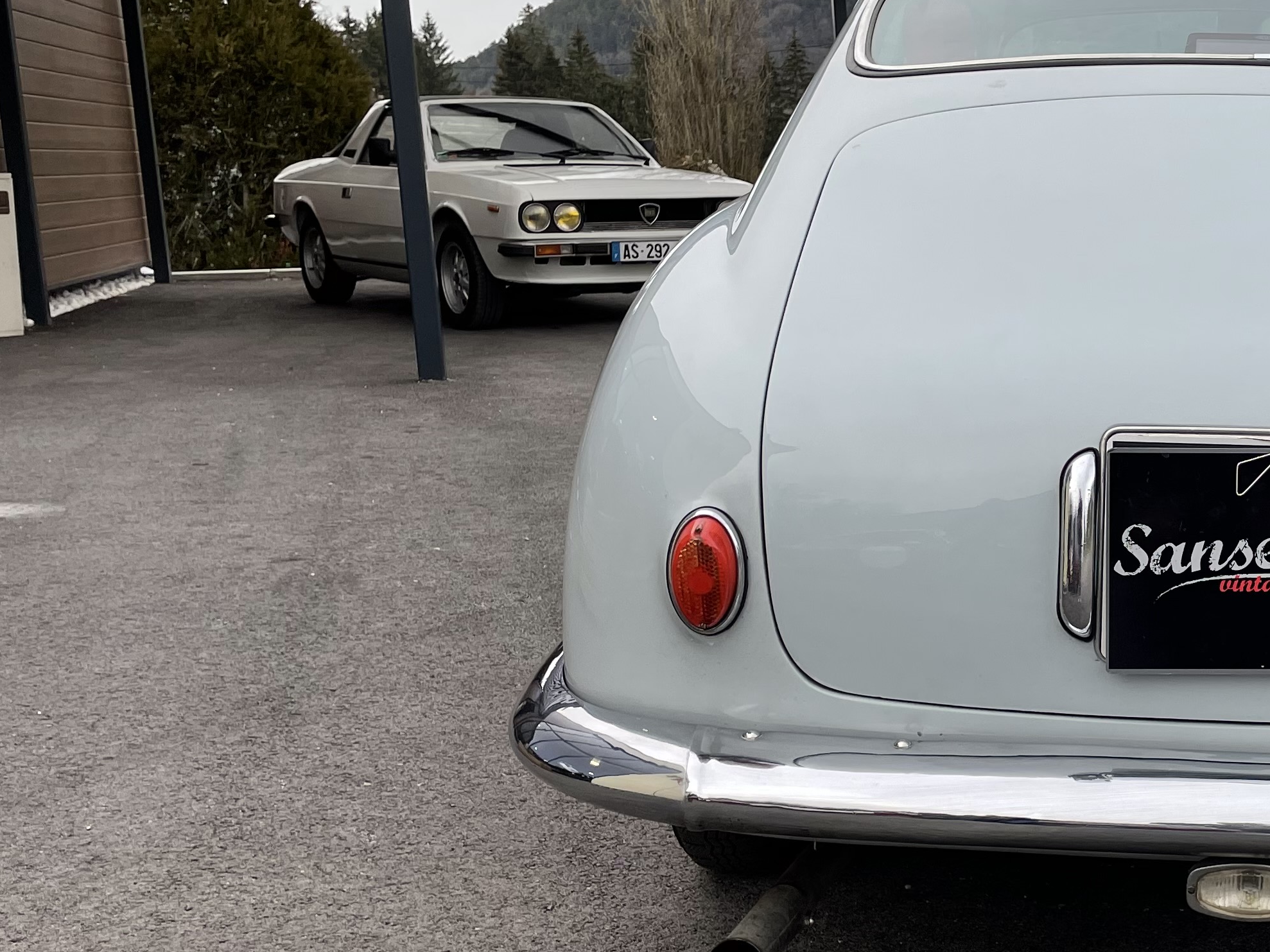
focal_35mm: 53
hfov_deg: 33.3
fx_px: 1944
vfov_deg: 27.5
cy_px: 514
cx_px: 1251
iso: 32
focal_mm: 4.2
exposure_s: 1/626
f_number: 1.6
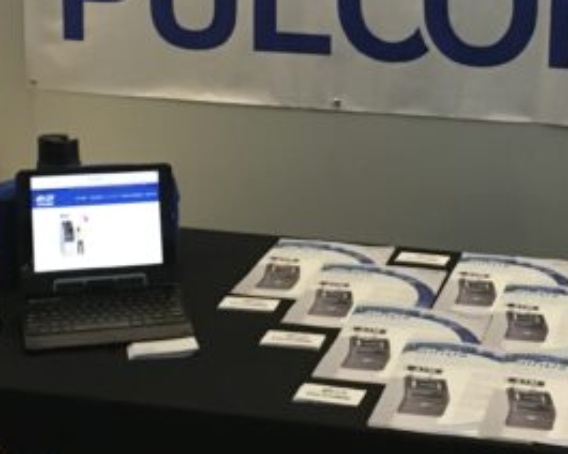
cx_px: 386
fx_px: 1378
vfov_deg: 18.6
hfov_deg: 23.2
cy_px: 109
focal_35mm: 82
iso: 200
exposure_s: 1/15
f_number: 2.2
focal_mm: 4.15
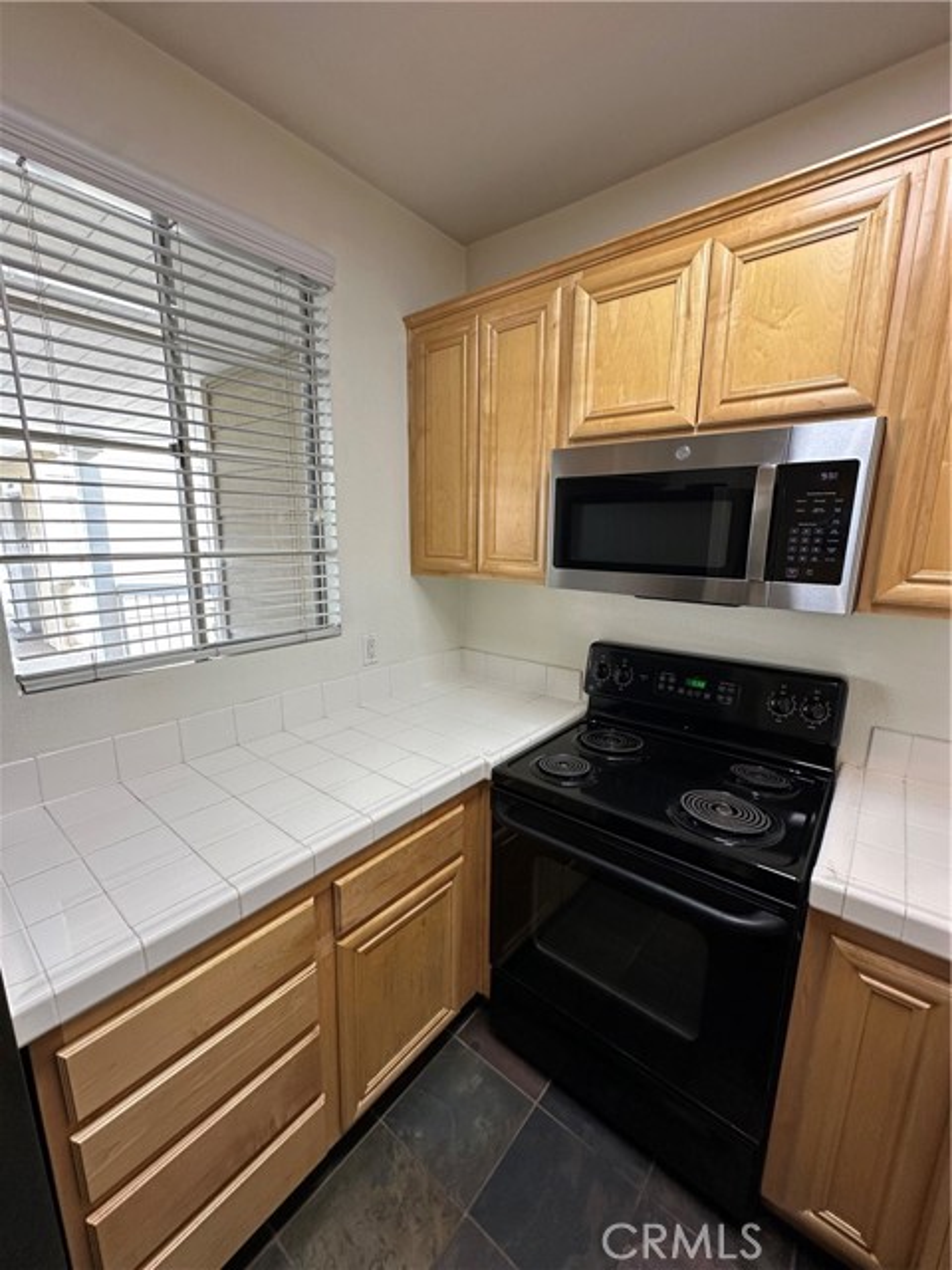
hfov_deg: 85.7
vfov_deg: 102.1
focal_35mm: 14
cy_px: 635
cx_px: 476
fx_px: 513
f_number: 2.2
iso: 160
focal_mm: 2.22
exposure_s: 1/120
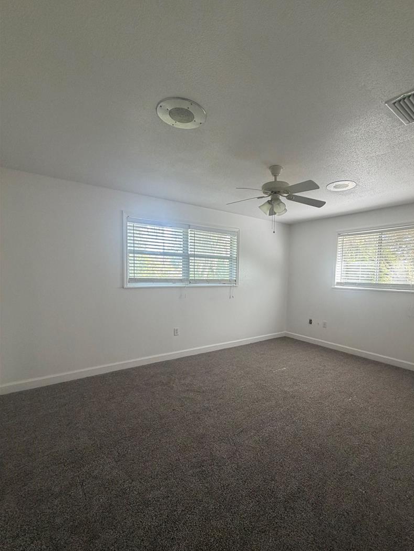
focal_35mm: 16
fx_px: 255
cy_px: 298
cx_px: 236
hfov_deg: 77.7
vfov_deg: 94.3
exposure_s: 1/60
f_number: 2.2
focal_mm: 2.22
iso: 160
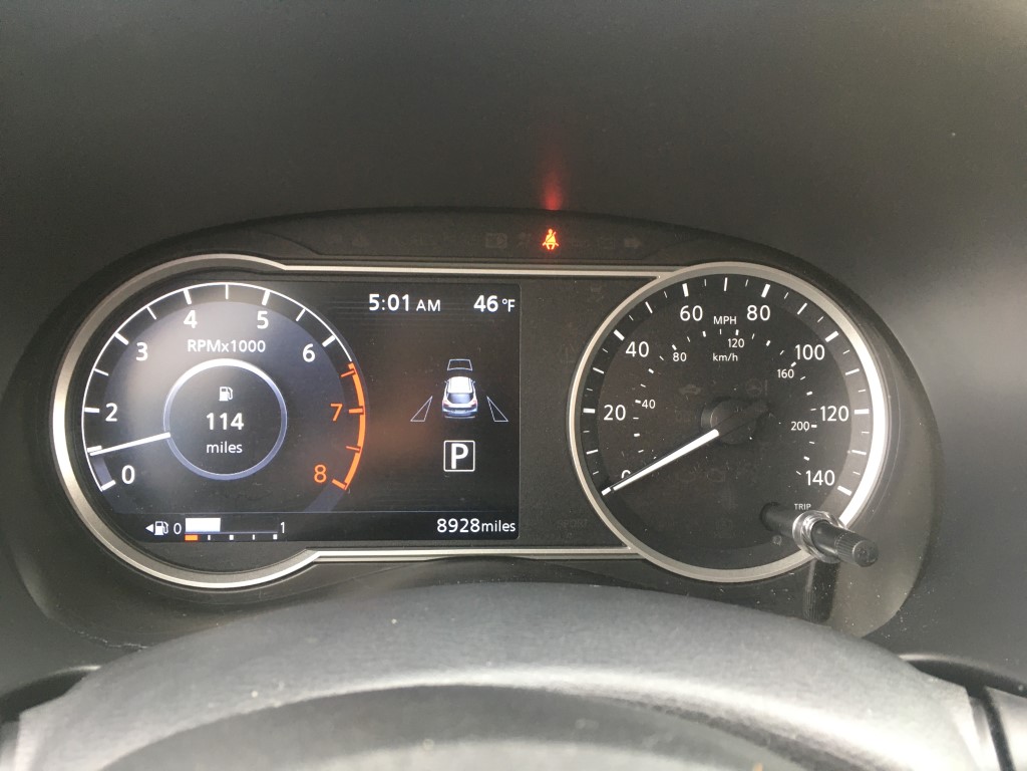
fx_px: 860
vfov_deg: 48.2
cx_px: 514
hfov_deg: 61.7
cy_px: 386
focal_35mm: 29
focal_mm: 4.15
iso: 80
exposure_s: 1/30
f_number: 2.2
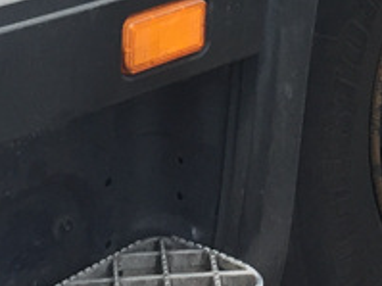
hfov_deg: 13.1
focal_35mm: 149
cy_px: -230
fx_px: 1643
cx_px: 367
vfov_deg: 9.5
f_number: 2.2
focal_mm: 4.15
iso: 50
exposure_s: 1/100
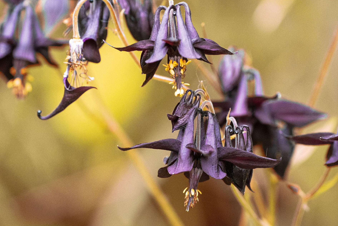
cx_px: 200
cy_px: 101
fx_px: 4760
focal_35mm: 507
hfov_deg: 4.1
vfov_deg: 2.7
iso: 6400
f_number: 6.3
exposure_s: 1/1600
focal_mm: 400
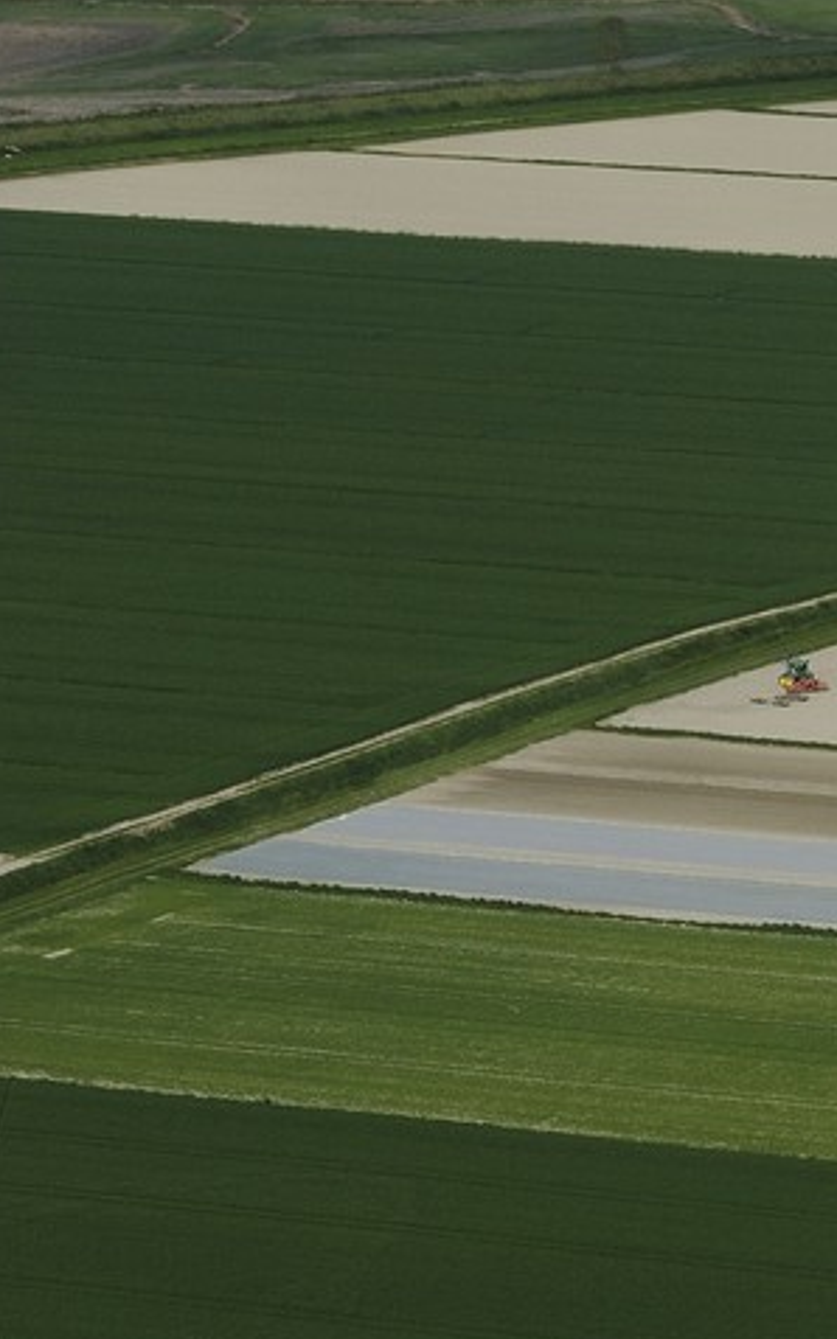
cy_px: 0
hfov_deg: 5.3
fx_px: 8726
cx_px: 2236
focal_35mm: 239
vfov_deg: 8.7
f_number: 8
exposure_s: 1/1250
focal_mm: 70
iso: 400
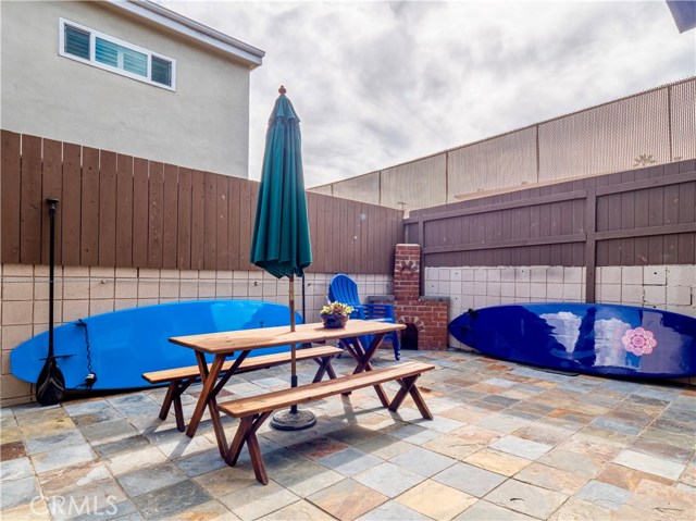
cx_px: 348
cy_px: 260
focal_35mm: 20
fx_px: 402
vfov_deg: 65.9
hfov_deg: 81.8
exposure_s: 1/1600
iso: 200
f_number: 9
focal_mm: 10
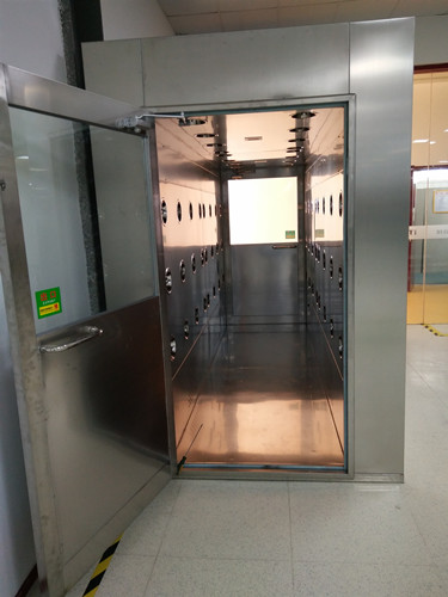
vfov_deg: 79.0
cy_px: 298
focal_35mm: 21
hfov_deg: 63.4
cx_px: 224
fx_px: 362
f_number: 2.2
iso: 110
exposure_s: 1/33.3
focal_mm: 3.66
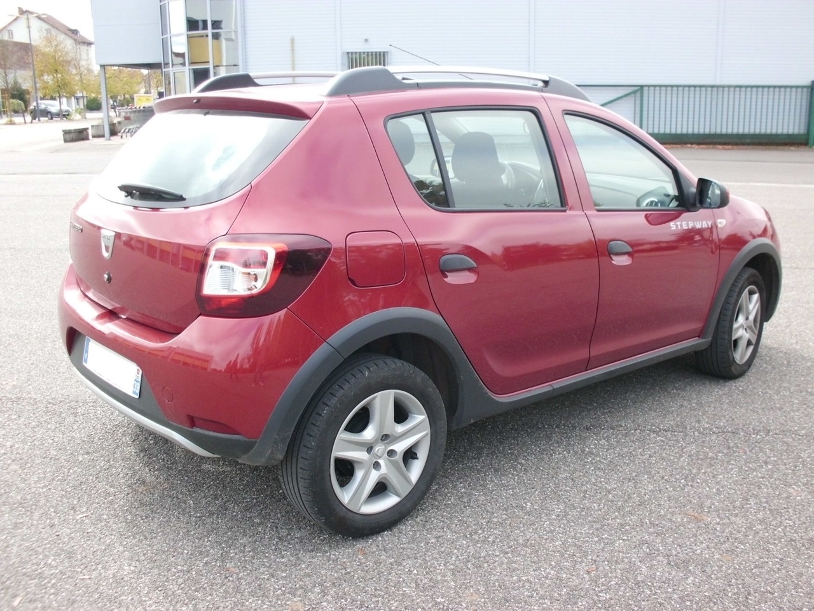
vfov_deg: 39.7
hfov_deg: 51.4
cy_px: 306
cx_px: 407
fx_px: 847
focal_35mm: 36
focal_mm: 6.3
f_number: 2.9
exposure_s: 1/320
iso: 100
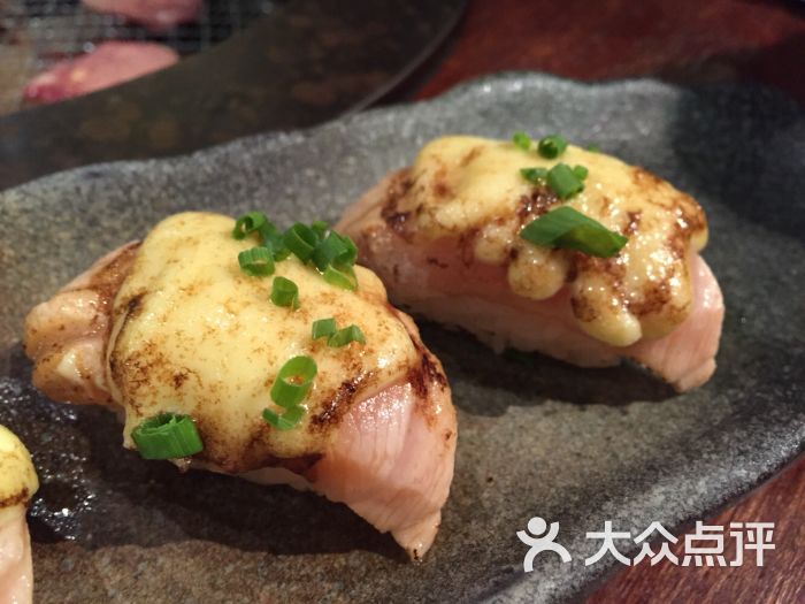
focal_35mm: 29
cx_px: 402
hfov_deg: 61.7
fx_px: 674
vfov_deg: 48.2
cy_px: 302
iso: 200
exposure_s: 1/30
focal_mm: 4.15
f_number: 2.2
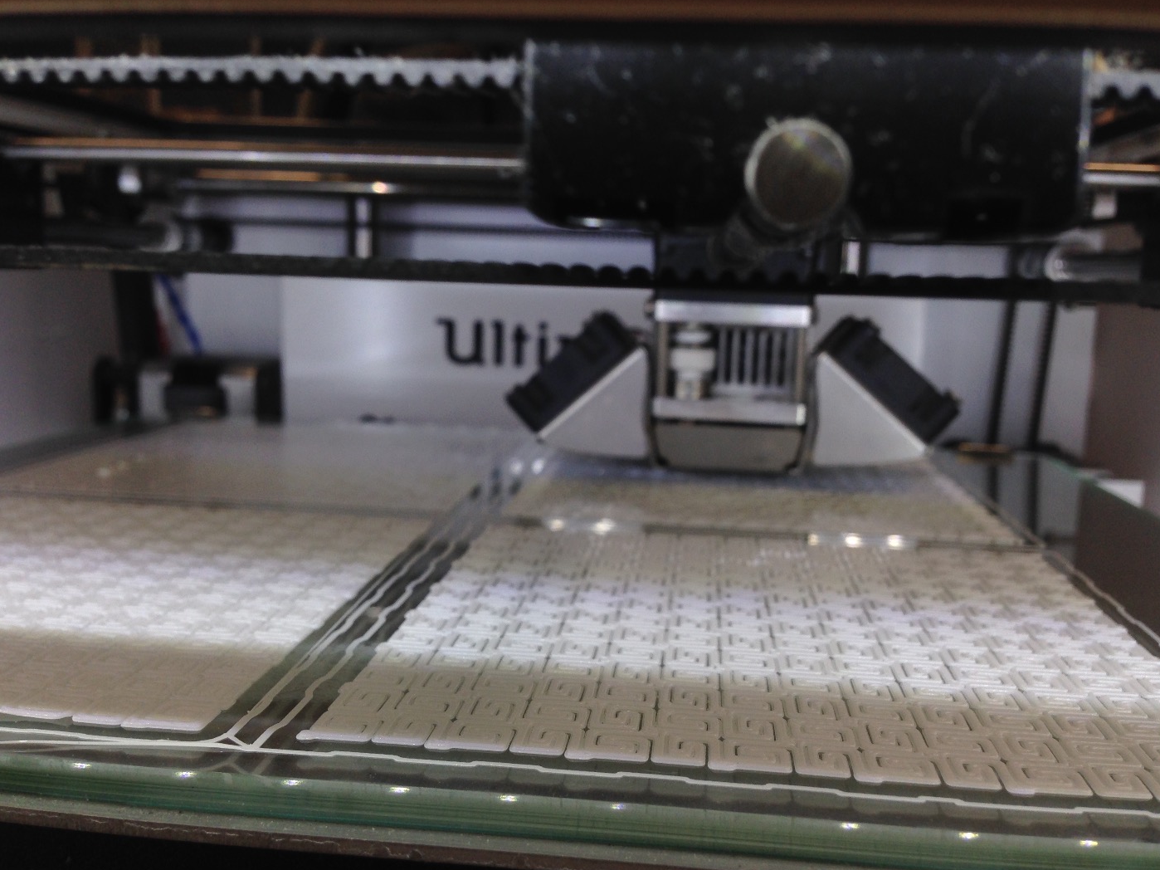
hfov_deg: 54.0
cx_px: 583
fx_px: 1139
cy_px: 444
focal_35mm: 34
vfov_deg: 41.8
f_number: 2.4
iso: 50
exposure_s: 1/120
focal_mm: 4.12
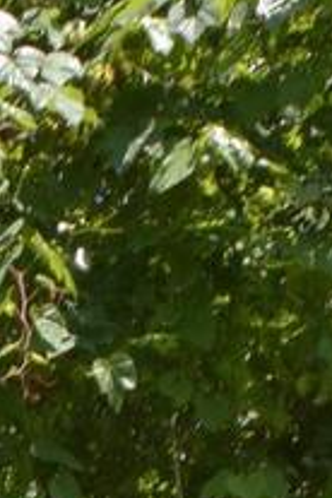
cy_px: 1804
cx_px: -734
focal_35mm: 223
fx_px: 3085
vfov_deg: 7.4
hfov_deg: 5.7
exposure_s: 1/250
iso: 200
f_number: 8
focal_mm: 20
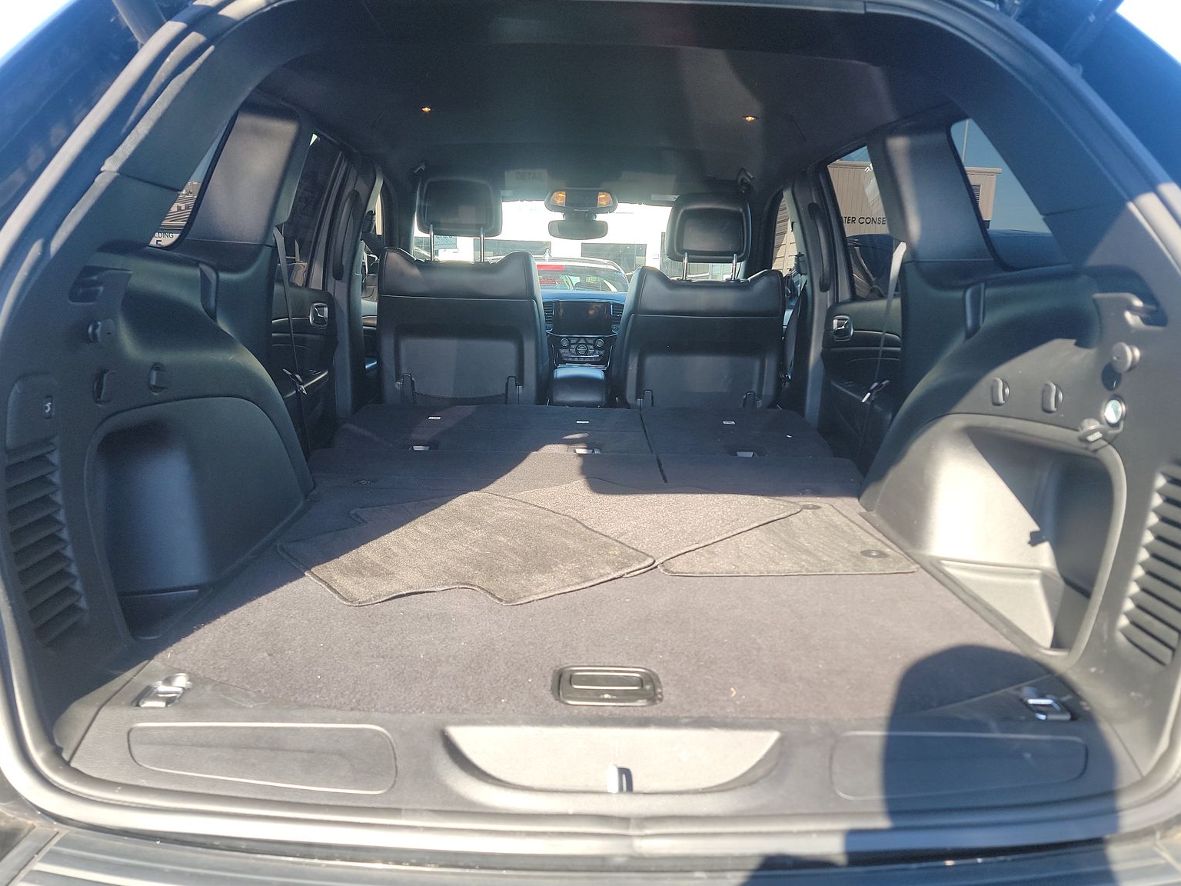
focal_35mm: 25
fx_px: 853
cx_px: 591
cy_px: 449
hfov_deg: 69.4
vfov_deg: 54.9
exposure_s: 1/119
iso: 81
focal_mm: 6.7
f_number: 1.8
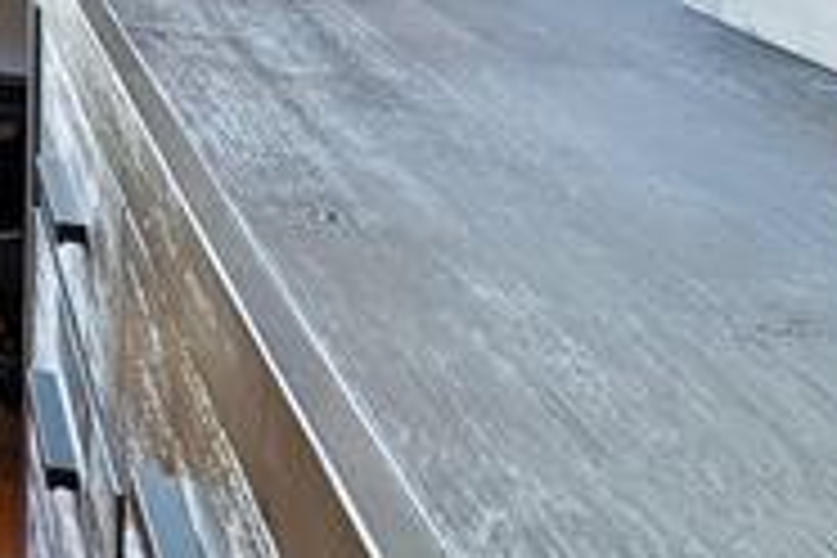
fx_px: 1534
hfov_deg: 14.4
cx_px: -1260
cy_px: -450
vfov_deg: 17.0
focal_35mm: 66
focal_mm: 12
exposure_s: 3.2
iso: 640
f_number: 9
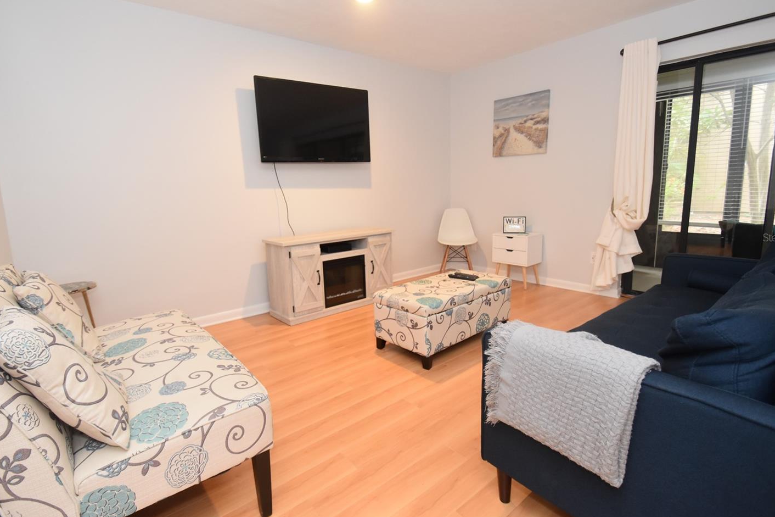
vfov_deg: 70.3
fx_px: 366
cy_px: 237
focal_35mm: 17
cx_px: 373
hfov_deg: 93.2
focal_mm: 10
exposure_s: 1/60
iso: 1400
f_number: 3.5
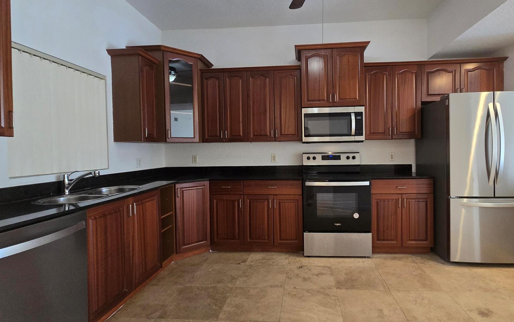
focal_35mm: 17
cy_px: 156
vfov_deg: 68.0
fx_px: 238
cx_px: 289
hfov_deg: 93.9
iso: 320
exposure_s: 1/60
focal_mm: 2.2
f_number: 2.2
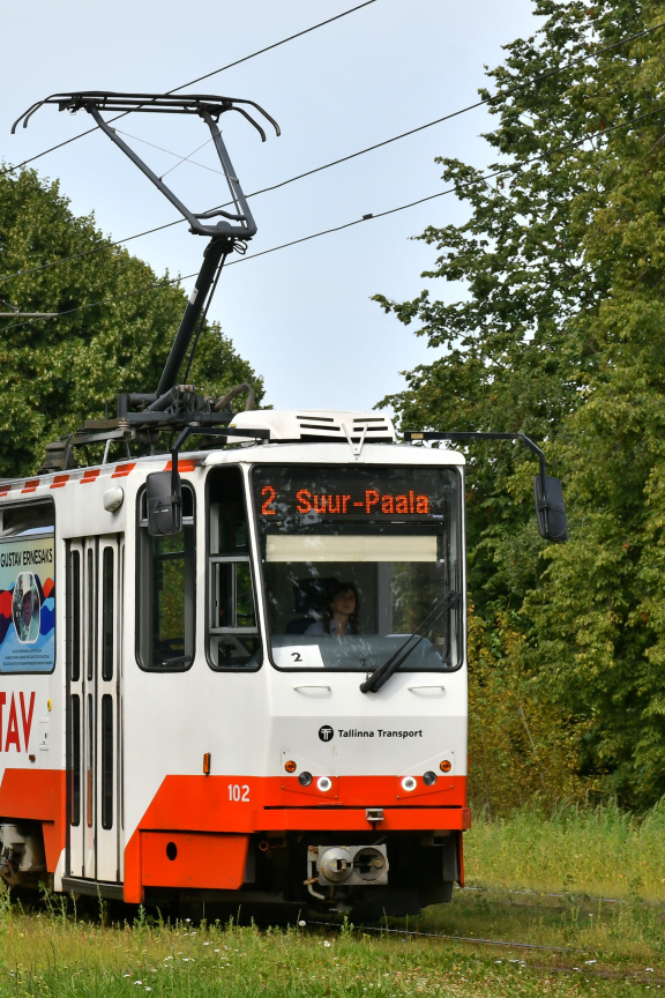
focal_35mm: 149
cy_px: 500
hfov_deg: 9.2
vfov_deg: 13.8
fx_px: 4128
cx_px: 52
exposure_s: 1/500
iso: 200
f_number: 8
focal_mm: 66
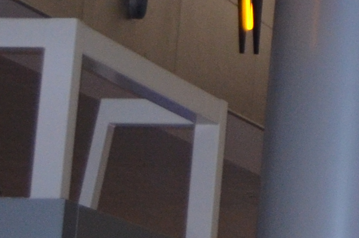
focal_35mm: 286
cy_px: -254
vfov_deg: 4.7
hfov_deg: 6.5
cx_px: 1113
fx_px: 2849
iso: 1100
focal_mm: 29
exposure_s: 1/60
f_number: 4.5
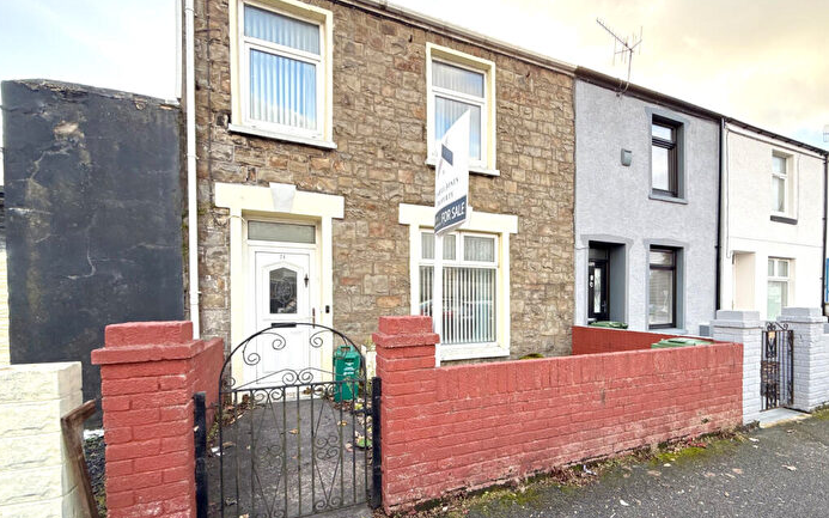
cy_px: 254
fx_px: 339
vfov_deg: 74.8
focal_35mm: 15
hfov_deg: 101.5
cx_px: 412
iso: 50
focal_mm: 2.22
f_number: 2.2
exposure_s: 1/165
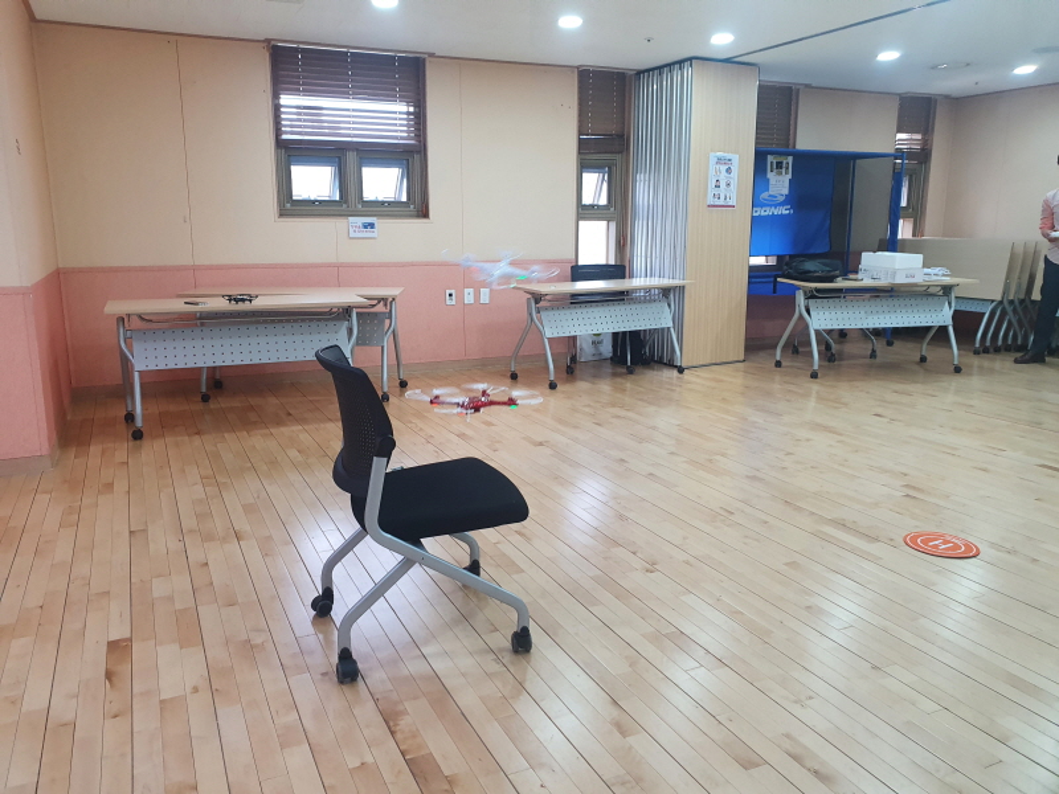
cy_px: 397
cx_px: 530
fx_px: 795
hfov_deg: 67.3
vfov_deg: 53.1
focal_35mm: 26
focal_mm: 4.32
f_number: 2.4
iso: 160
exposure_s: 1/60
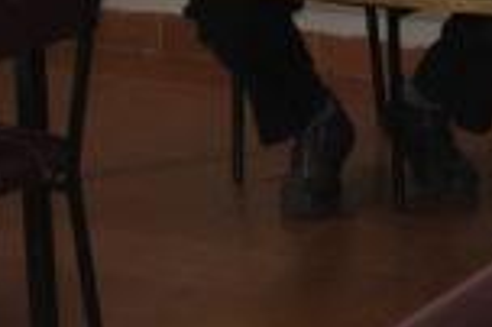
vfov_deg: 6.5
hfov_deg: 9.4
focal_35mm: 208
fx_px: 2840
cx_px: 935
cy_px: -235
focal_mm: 27
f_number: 2.8
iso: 500
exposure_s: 1/60
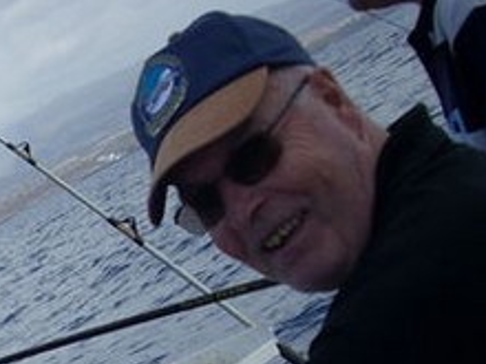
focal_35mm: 106
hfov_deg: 17.8
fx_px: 1488
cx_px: -68
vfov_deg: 13.8
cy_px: 362
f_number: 5.6
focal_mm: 6.2
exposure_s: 1/354
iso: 64
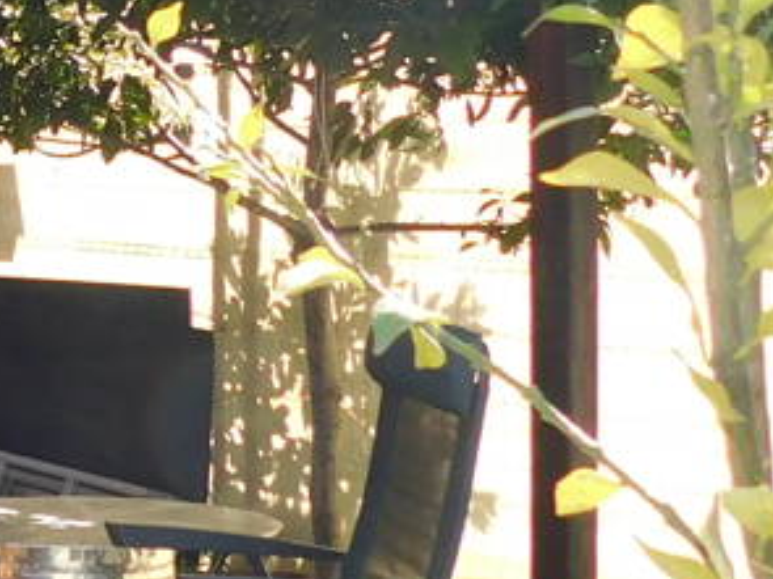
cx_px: -529
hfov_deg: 15.0
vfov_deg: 12.6
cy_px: 206
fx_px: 2612
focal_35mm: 117
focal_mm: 4
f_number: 3
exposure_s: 1/250
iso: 125
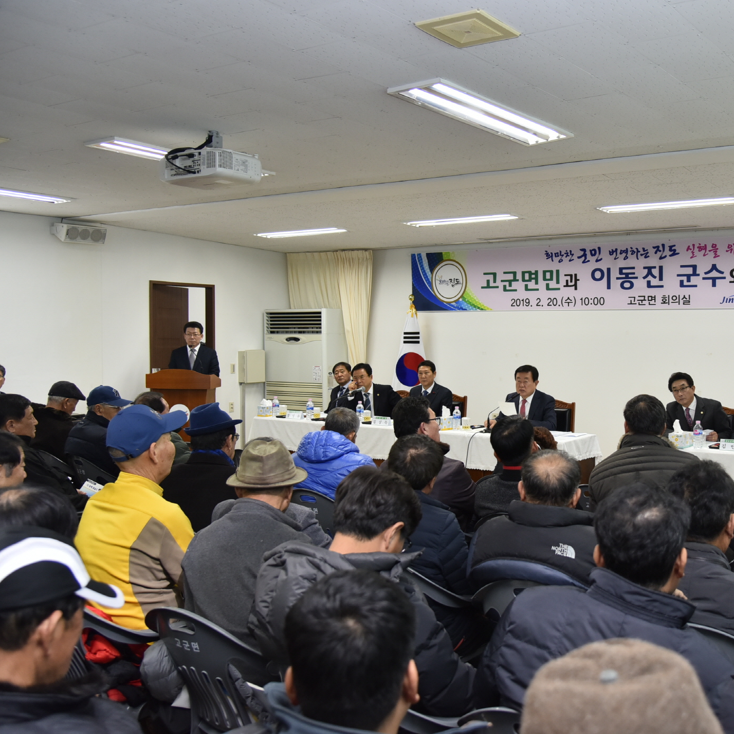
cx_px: 524
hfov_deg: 44.9
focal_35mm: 36
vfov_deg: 46.0
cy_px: 367
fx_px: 864
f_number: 4
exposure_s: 1/125
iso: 1000
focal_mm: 28
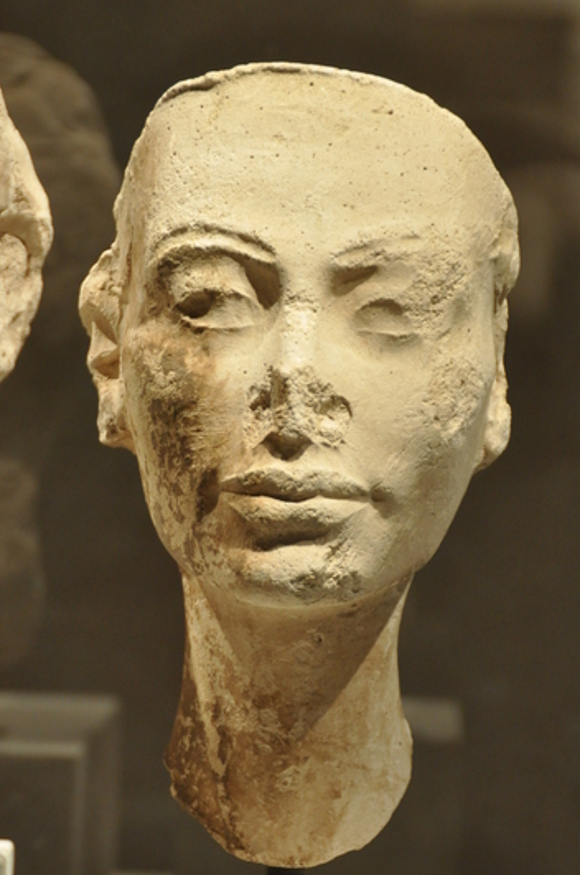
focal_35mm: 178
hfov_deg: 7.7
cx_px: 312
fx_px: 4309
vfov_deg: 11.6
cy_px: 414
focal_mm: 95
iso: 1000
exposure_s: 1/50
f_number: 5.3
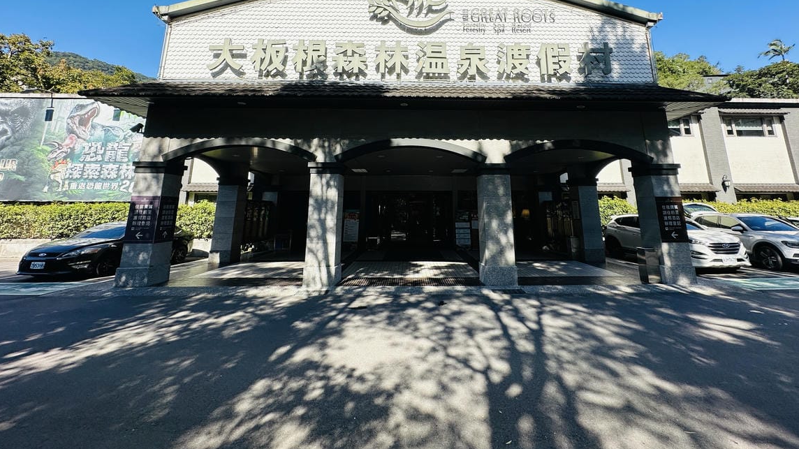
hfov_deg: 99.3
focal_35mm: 16
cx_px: 416
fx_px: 339
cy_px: 141
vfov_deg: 64.9
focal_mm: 2.22
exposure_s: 1/769
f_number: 2.2
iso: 40
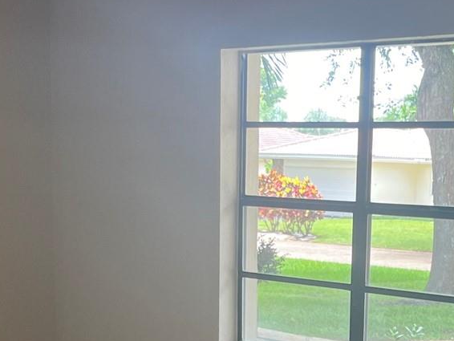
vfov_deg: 15.0
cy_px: 440
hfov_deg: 20.7
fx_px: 1233
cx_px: 353
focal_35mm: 94
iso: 64
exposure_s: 1/120
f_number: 1.6
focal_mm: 5.1
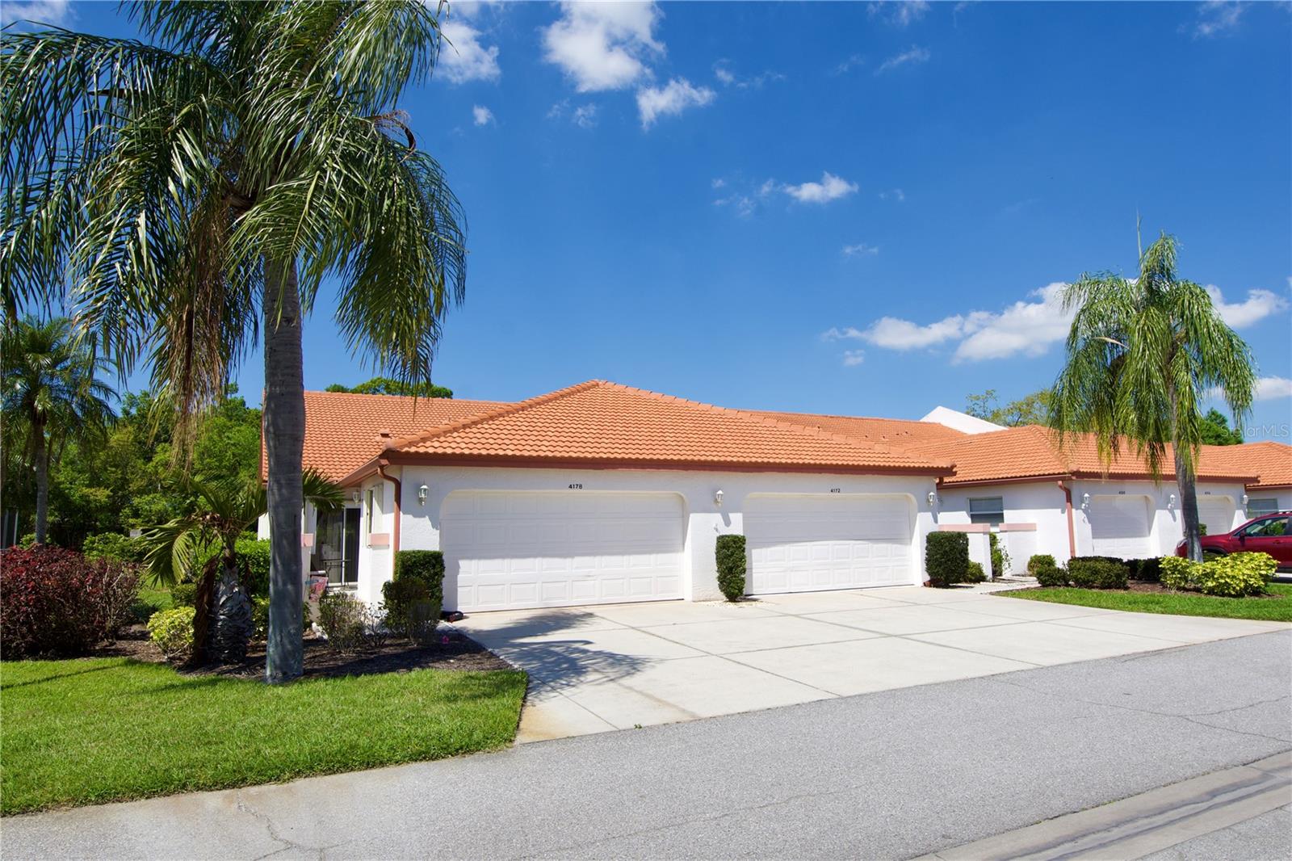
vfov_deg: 59.5
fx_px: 753
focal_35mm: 21
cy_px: 430
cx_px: 646
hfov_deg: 81.2
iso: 100
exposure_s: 1/250
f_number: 9
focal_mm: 14
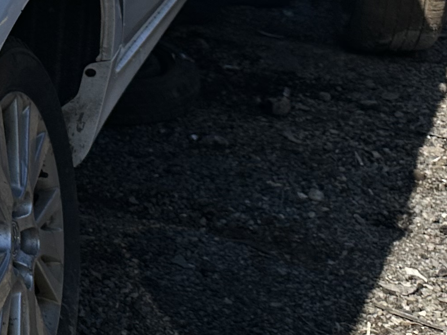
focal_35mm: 97
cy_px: 30
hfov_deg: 16.5
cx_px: -384
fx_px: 1252
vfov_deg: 15.1
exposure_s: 1/10753
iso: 80
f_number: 1.78
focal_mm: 6.86
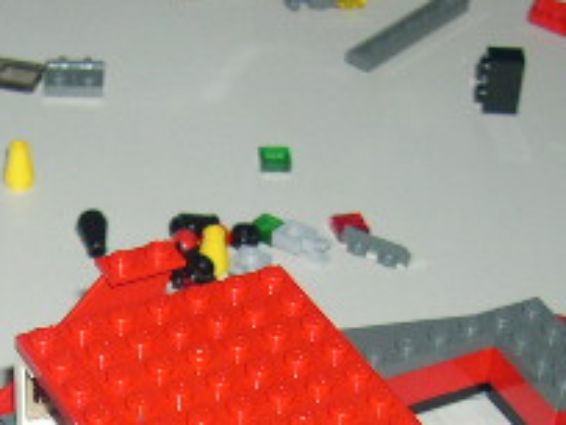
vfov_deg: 11.9
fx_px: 1946
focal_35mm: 119
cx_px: -11
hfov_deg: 16.2
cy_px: 631
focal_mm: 8
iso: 100
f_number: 2.8
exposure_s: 1/60
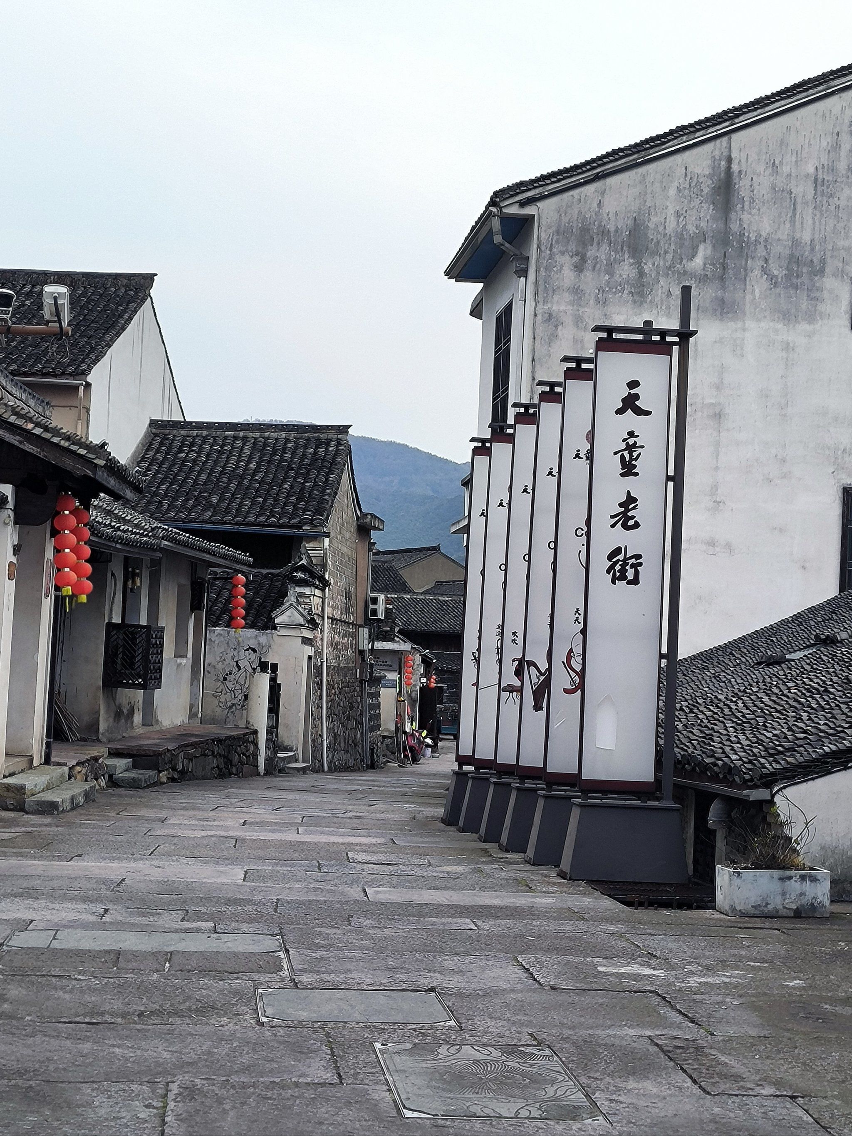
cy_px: 568
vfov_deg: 69.4
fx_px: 820
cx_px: 426
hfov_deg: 54.9
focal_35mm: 25
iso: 57
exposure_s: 1/769
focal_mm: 4.71
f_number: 1.79
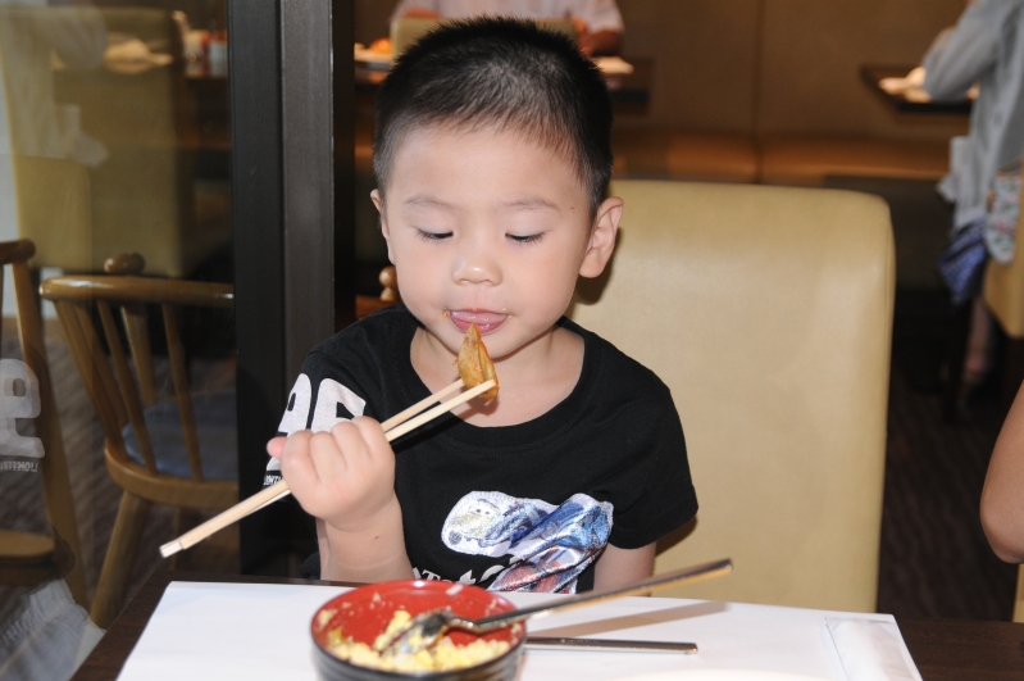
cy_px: 340
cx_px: 512
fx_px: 1705
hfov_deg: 33.4
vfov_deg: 22.6
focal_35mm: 60
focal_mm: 40
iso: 400
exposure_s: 1/60
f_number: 4.5
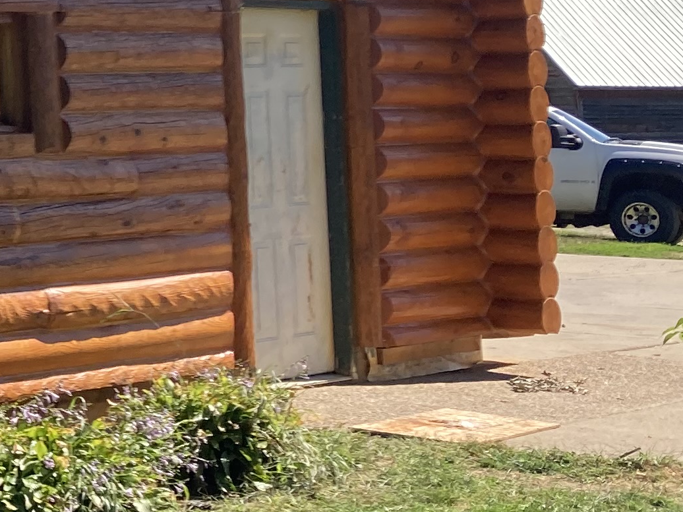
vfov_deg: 13.4
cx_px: -562
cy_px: -30
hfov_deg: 15.4
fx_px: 2151
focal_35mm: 109
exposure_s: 1/1116
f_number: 1.8
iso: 20
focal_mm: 3.99
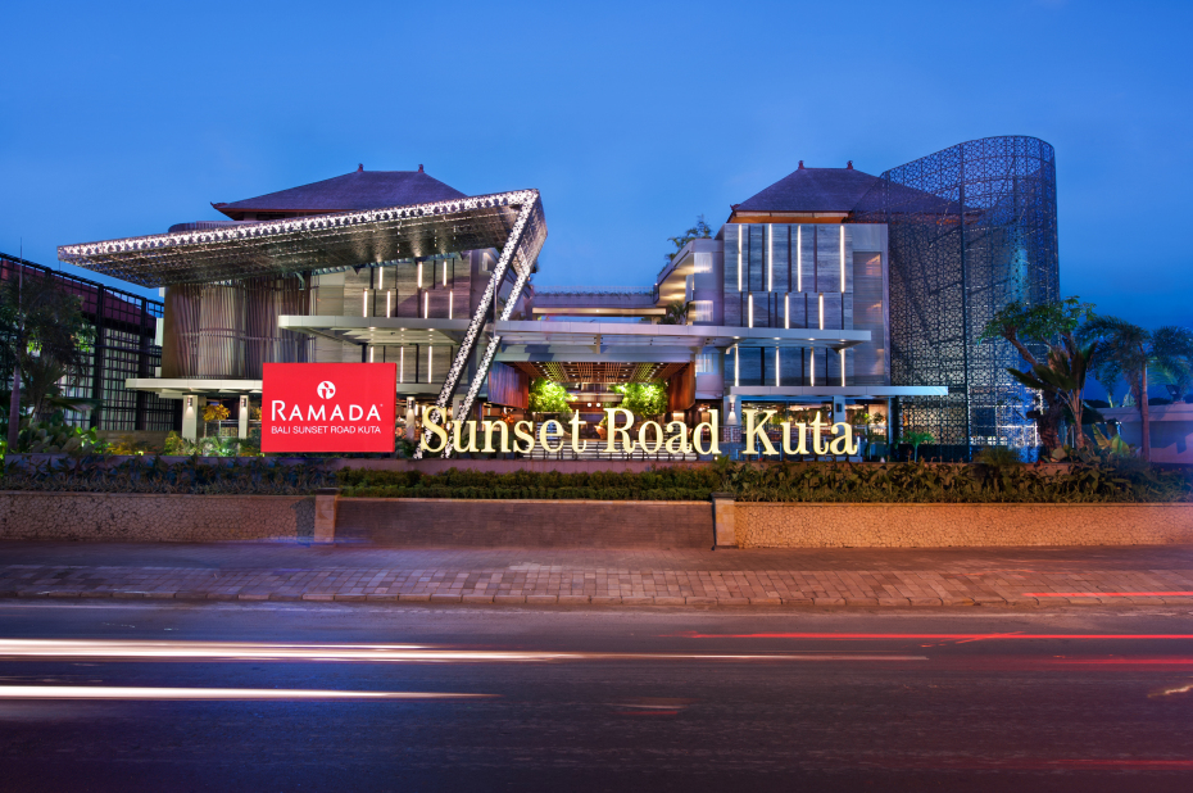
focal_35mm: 19
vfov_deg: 64.4
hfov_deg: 87.0
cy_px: 396
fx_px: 629
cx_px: 596
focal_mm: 19
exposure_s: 5
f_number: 8
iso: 200
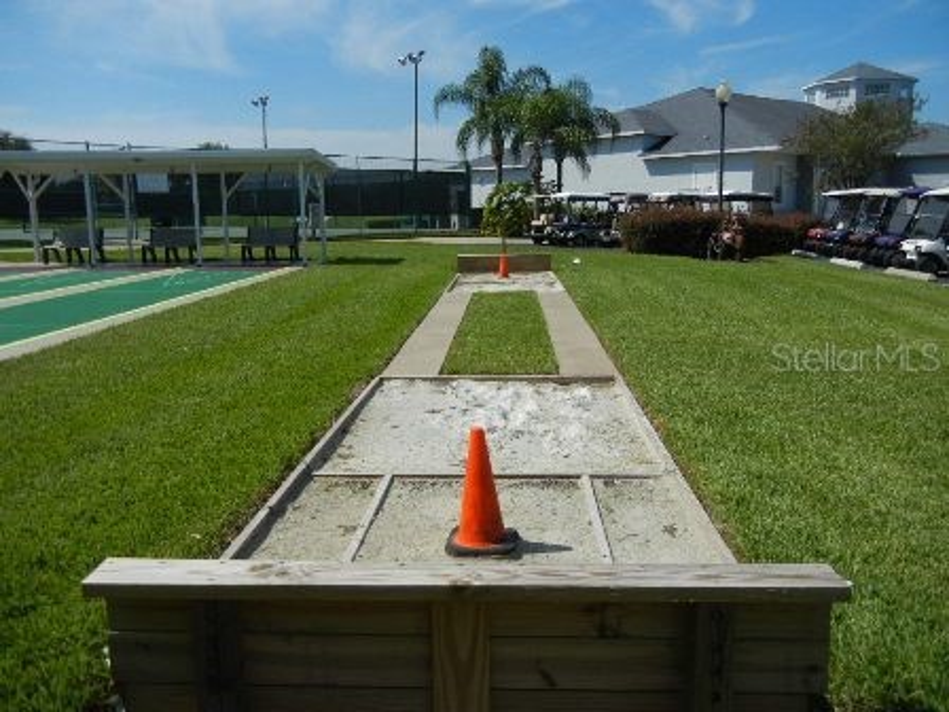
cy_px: 356
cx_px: 474
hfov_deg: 60.0
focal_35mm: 30
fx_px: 822
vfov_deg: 46.8
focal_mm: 5.4
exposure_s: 1/762
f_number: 7
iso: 160
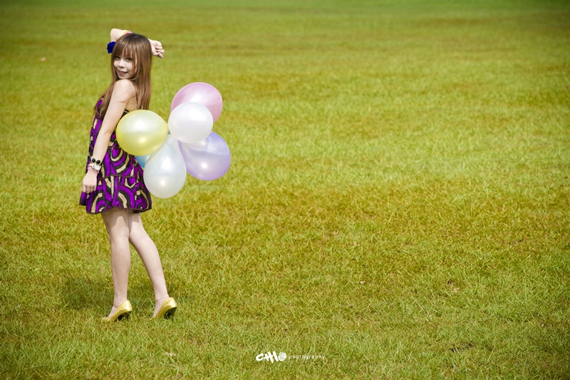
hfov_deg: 12.8
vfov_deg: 8.6
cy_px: 190
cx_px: 285
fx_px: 2533
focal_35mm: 160
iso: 100
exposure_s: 1/350
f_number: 5.6
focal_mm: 160
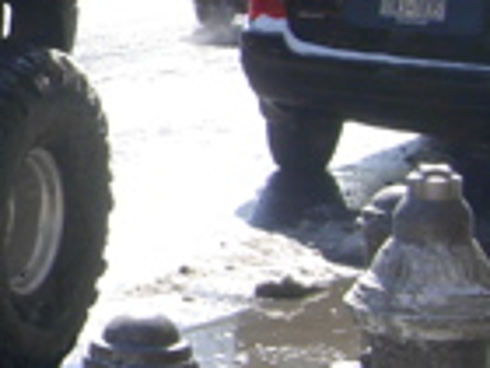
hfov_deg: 10.9
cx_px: -504
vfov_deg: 9.0
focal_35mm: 164
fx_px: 2321
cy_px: -25
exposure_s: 1/322
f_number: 3.8
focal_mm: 7.5
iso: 50
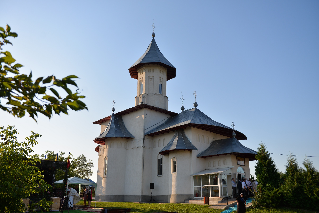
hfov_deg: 58.7
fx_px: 284
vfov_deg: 41.2
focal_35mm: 32
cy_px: 106
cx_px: 160
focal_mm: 32
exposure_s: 1/2500
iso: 200
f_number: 2.8
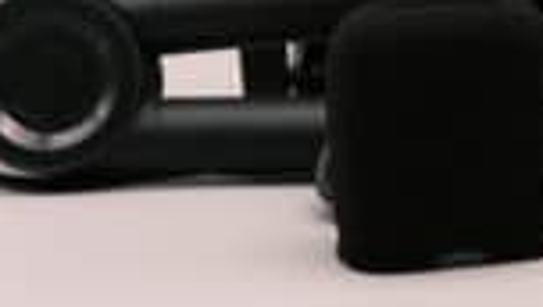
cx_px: 664
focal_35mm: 142
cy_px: 4
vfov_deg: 8.5
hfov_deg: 14.6
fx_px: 2047
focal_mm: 35.3
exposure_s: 1/105
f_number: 8
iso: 800
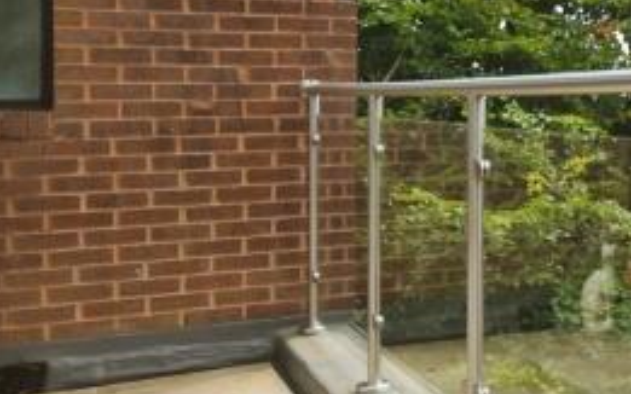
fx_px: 1032
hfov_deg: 27.1
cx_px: 870
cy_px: 103
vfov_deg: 21.5
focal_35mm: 60
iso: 400
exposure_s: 1/1000
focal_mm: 10
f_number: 8
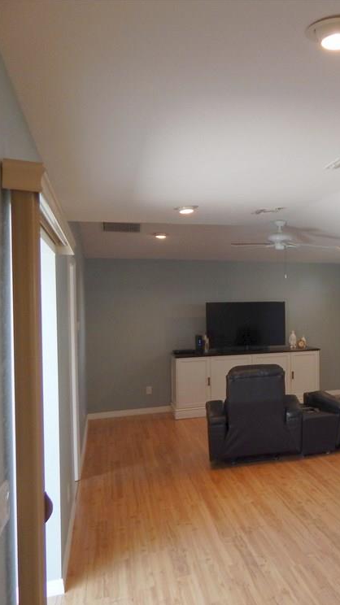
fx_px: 529
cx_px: 400
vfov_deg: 59.5
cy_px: 311
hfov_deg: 30.6
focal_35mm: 33
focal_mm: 4
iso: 125
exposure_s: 1/40
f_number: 3
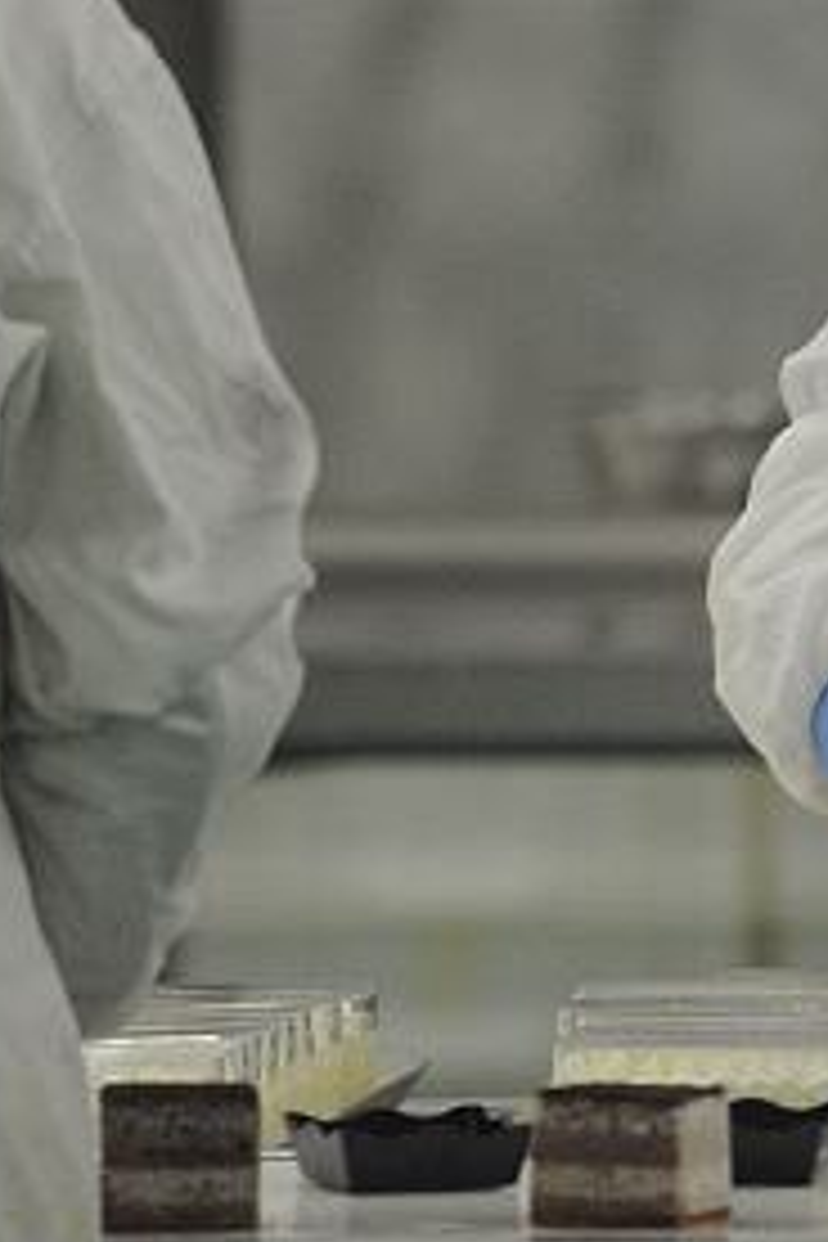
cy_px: -90
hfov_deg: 1.6
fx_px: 30013
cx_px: 1341
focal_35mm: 870
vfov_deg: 2.4
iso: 1600
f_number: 4.5
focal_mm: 200
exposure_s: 1/125
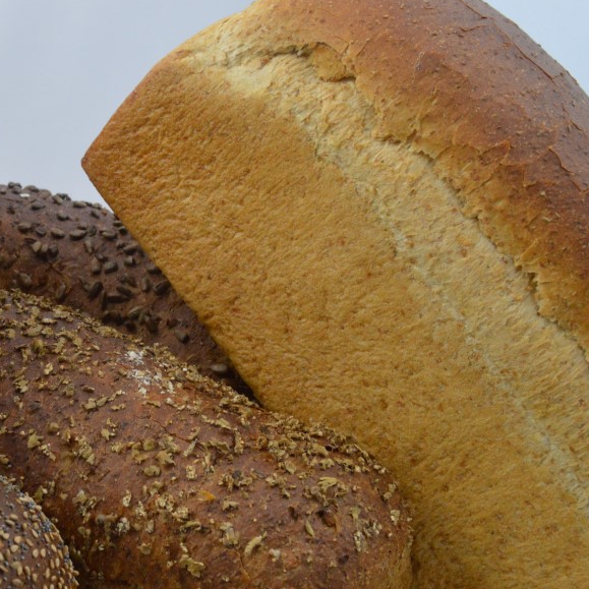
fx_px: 1174
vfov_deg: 28.1
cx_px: 42
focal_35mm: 61
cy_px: 368
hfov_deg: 27.0
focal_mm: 24
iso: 1600
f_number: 9
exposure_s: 1/60
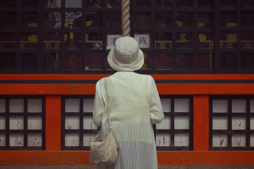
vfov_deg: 13.0
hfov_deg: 19.5
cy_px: 84
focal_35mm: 105
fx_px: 740
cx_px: 127
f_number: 6.3
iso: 200
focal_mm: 70
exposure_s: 1/640
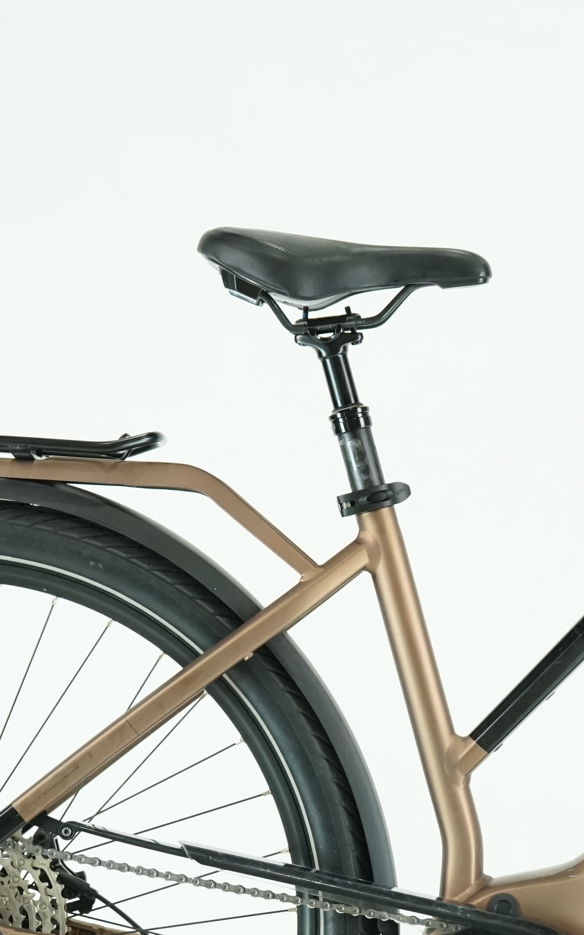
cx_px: 606
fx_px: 3285
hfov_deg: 10.1
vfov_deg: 16.1
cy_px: 675
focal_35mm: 129
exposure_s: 1/200
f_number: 5
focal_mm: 53
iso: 2000
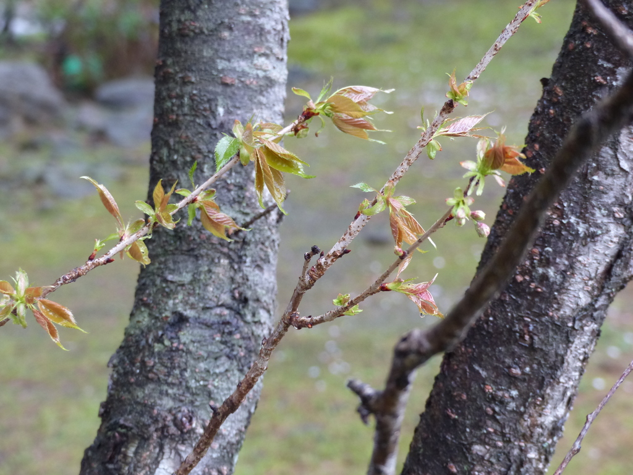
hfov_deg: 13.6
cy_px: 238
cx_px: 316
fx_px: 2652
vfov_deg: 10.2
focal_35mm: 145
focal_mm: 26.1
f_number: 2.8
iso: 250
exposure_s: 1/80
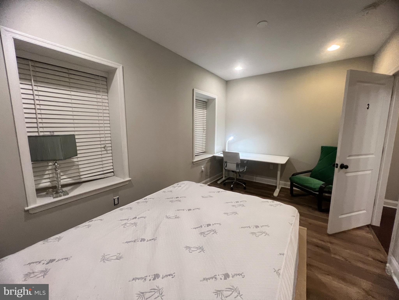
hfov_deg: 106.2
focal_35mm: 13
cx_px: 200
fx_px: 150
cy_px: 150
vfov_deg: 89.9
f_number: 1.8
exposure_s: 1/60
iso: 250
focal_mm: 1.57
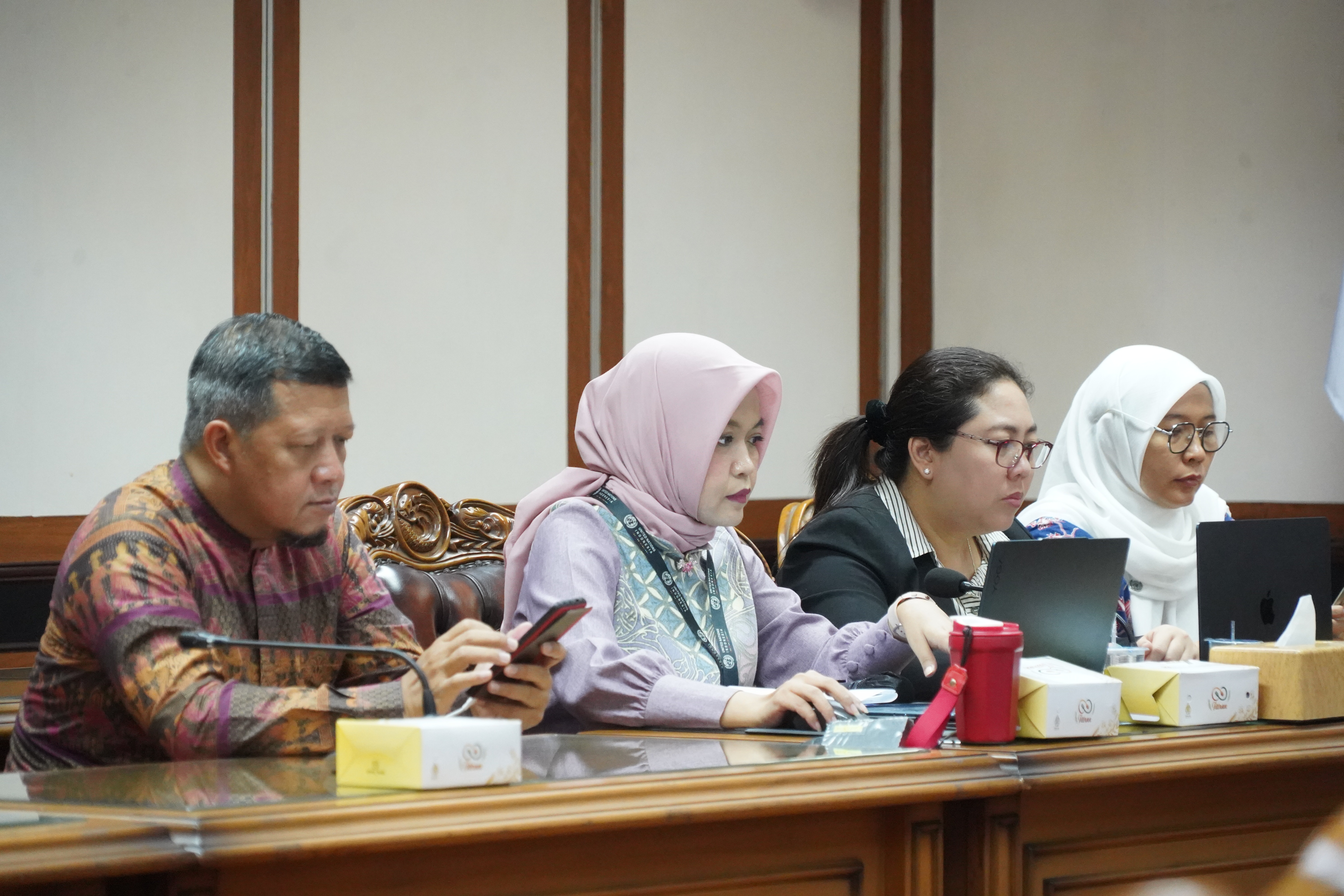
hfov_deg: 11.0
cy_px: 448
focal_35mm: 187
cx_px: 672
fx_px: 6981
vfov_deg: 7.3
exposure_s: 1/125
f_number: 7.1
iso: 12800
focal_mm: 187
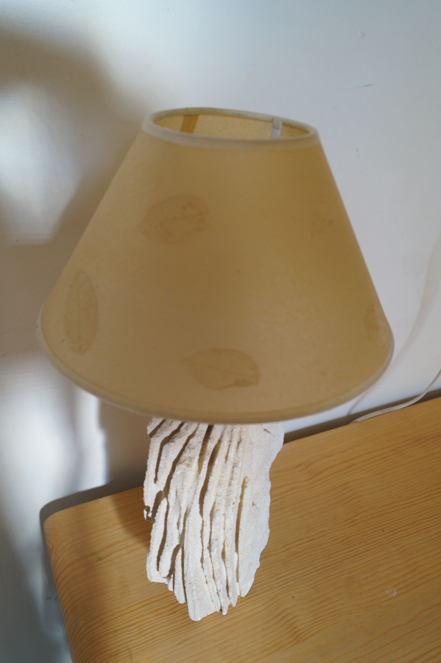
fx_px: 552
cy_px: 332
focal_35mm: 30
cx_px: 220
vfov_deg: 62.0
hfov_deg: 43.5
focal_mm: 20
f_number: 4
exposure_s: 1/60
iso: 320
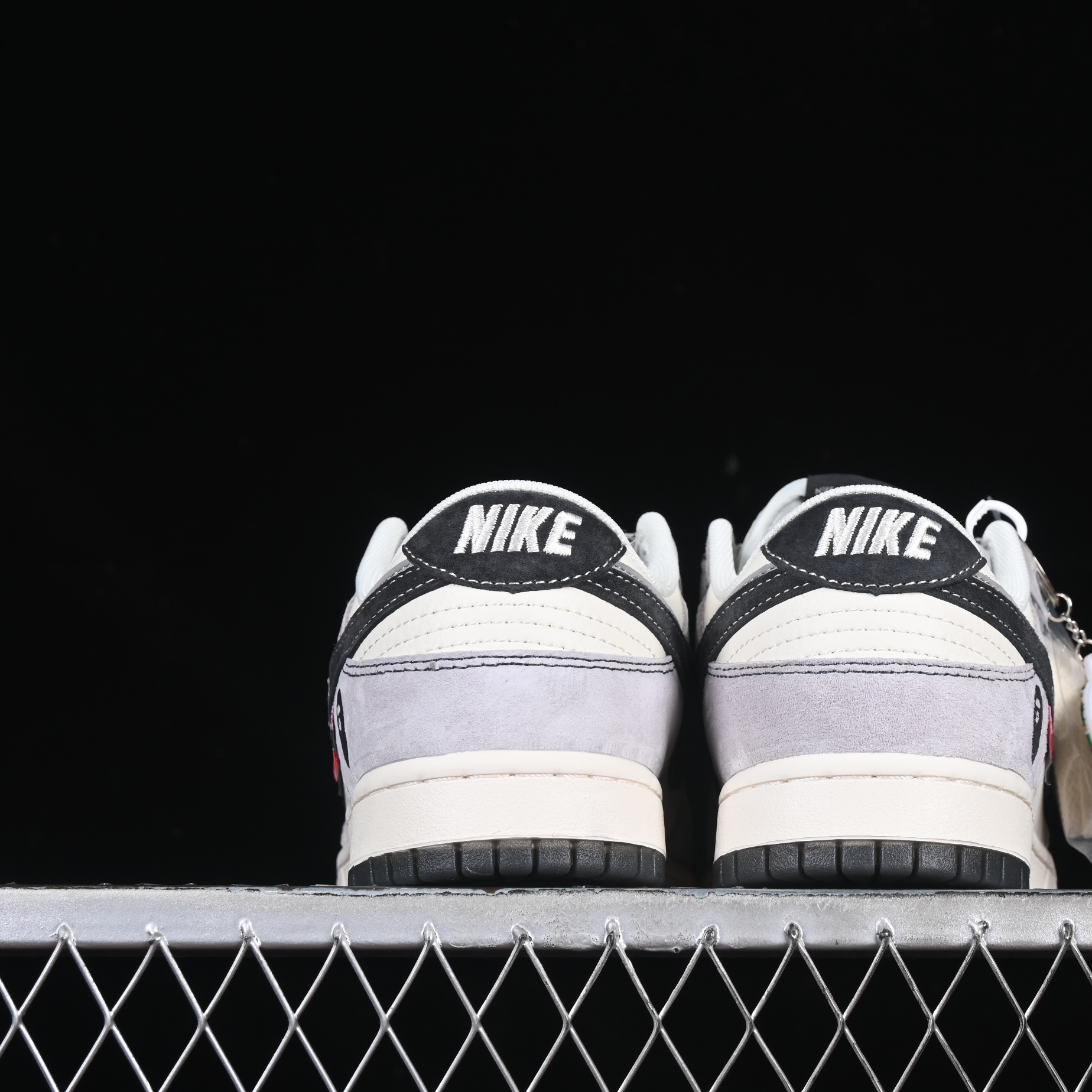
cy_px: 545
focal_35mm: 96
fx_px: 3426
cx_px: 722
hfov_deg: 18.1
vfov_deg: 18.1
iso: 160
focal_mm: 50
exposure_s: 1/80
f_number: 8
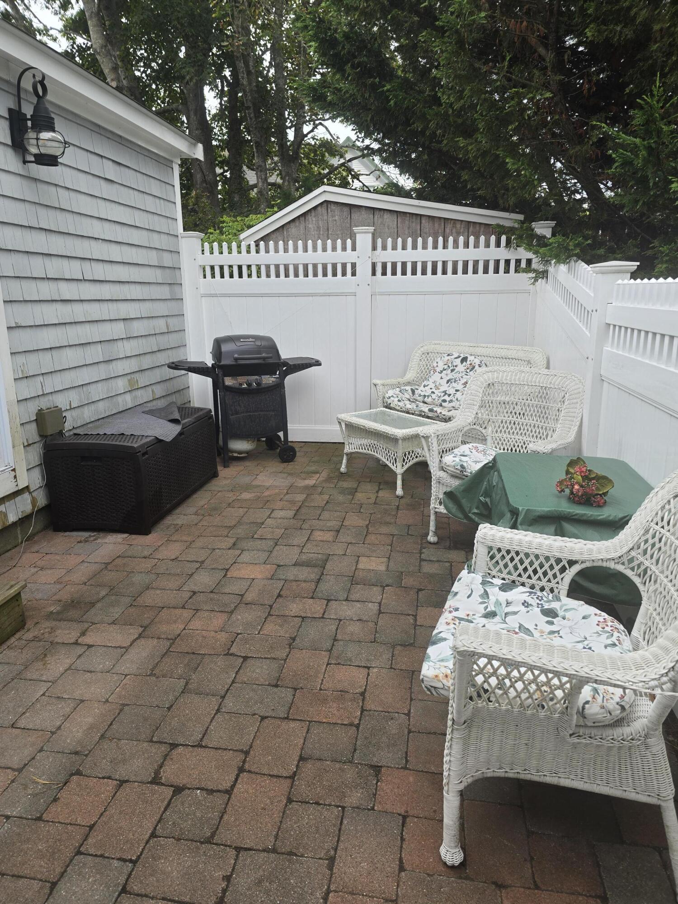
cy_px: 452
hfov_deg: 58.9
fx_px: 601
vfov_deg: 73.9
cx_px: 339
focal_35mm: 23
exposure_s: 1/180
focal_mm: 6.3
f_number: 1.7
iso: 20
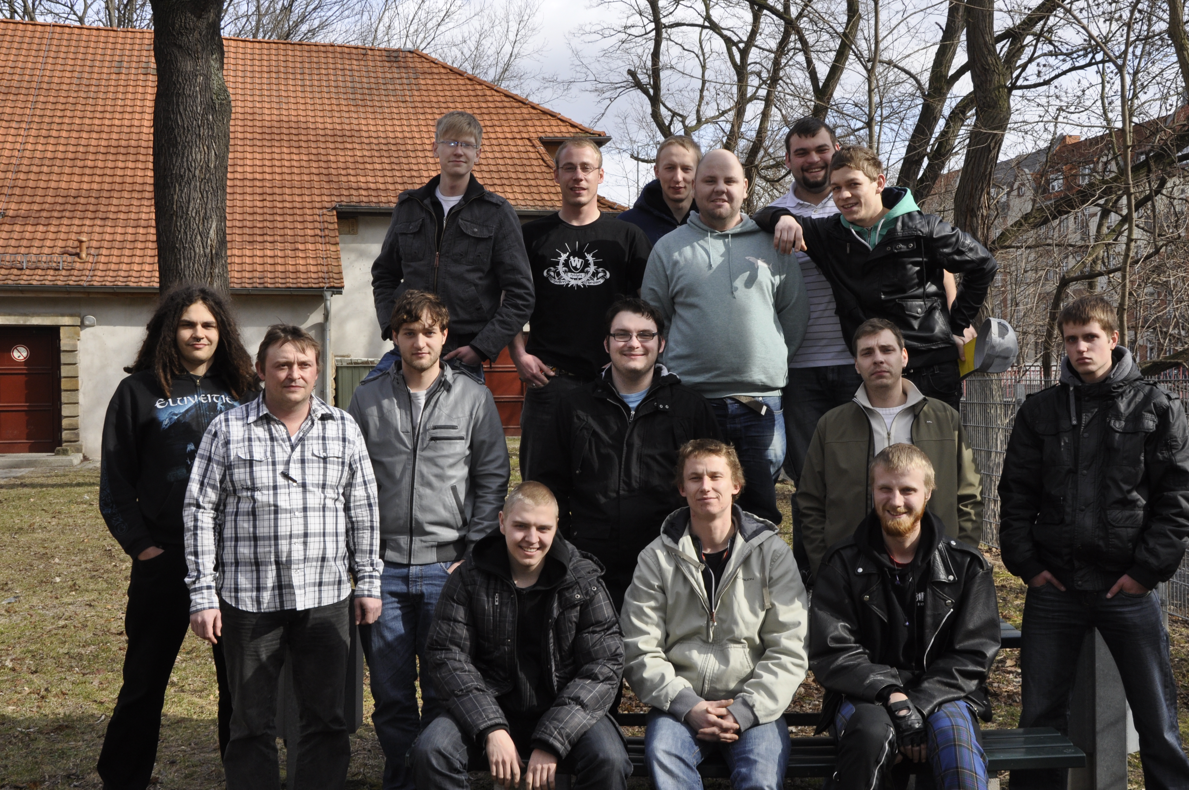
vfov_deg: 32.5
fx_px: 1352
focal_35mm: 41
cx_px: 610
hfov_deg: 47.5
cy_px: 405
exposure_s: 1/200
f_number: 13
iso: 400
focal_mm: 26
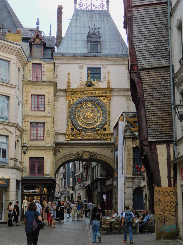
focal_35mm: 66
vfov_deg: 29.4
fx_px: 465
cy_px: 122
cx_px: 92
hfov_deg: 22.3
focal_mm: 11.7
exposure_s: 1/400
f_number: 4.2
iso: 125
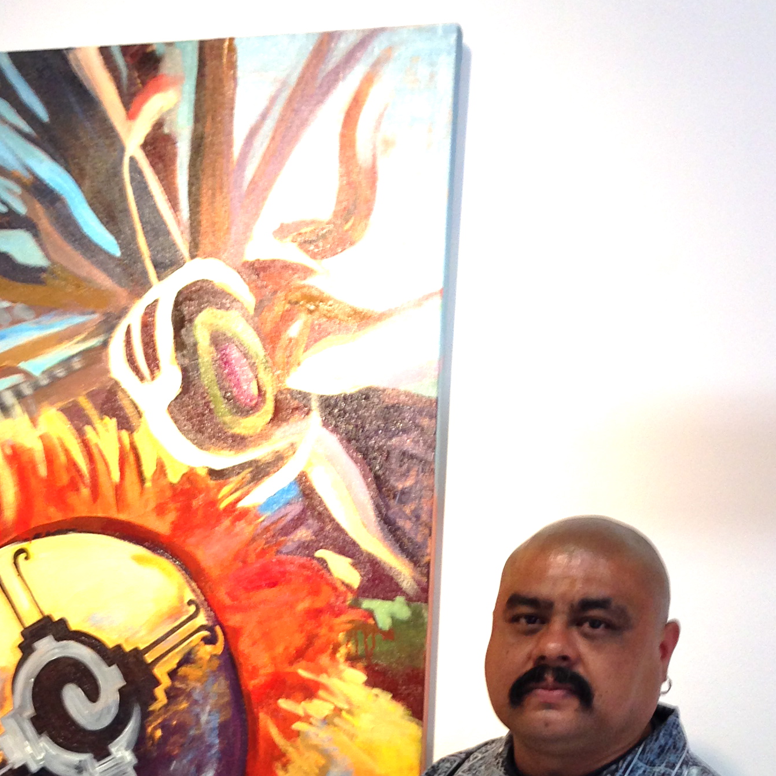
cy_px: 876
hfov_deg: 24.0
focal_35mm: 71
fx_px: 1801
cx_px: 167
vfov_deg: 22.8
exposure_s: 1/20
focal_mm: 4.12
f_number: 2.4
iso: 64
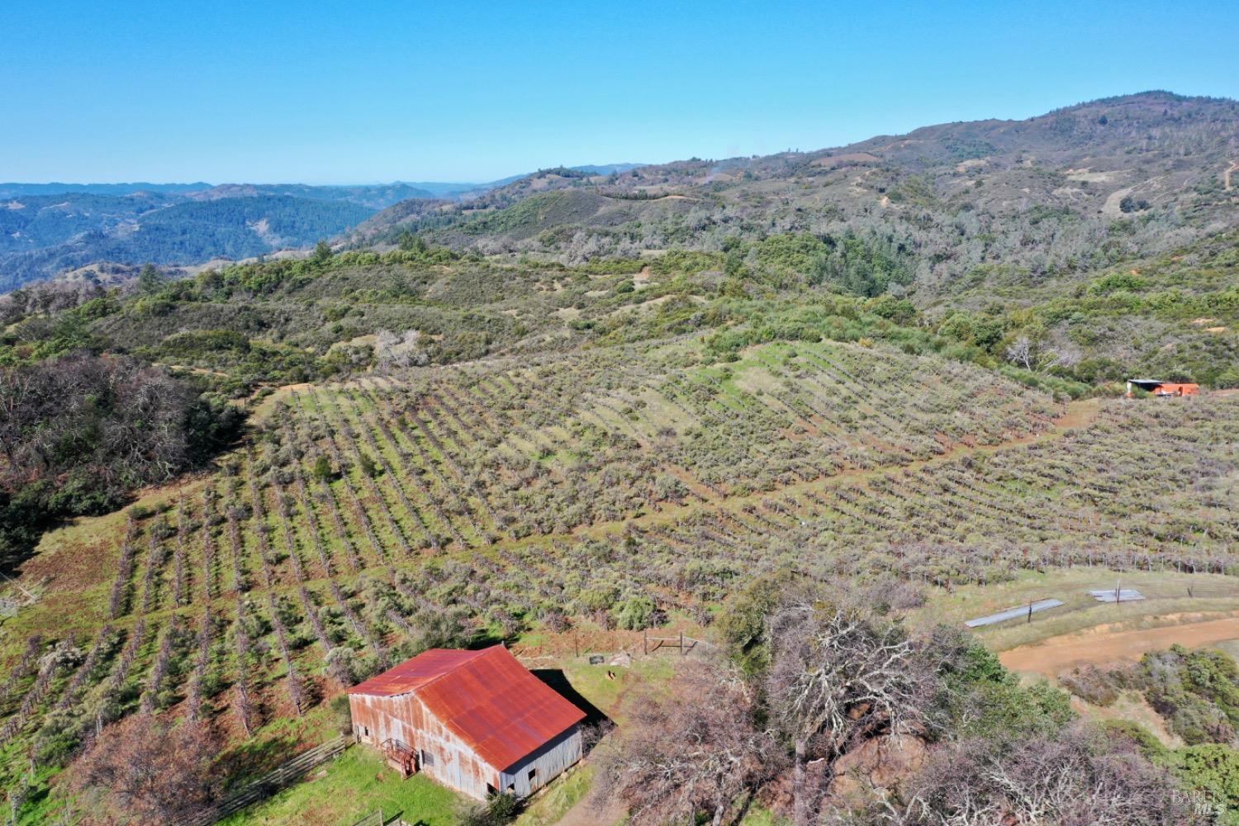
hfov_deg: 65.5
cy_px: 413
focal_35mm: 28
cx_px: 620
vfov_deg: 46.4
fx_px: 964
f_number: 5.6
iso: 100
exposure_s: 1/400
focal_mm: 10.26
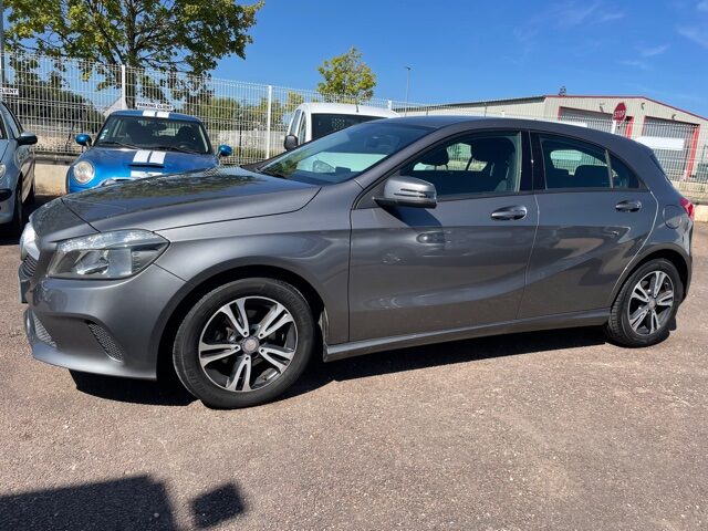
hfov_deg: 67.3
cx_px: 354
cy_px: 266
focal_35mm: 26
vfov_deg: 53.1
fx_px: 532
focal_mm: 4.2
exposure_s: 1/2882
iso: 32
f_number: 1.6
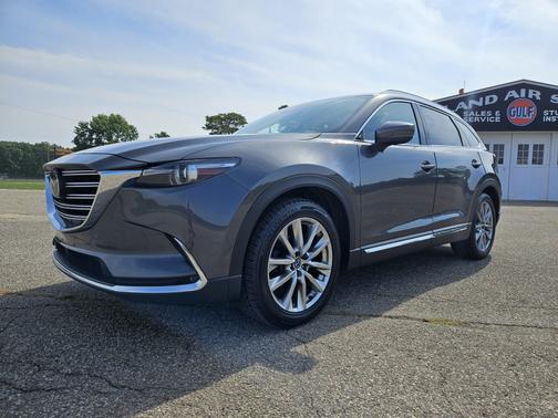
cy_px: 209
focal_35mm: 23
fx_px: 371
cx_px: 279
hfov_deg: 73.9
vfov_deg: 58.9
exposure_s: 1/2531
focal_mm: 5.4
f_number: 1.8
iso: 25
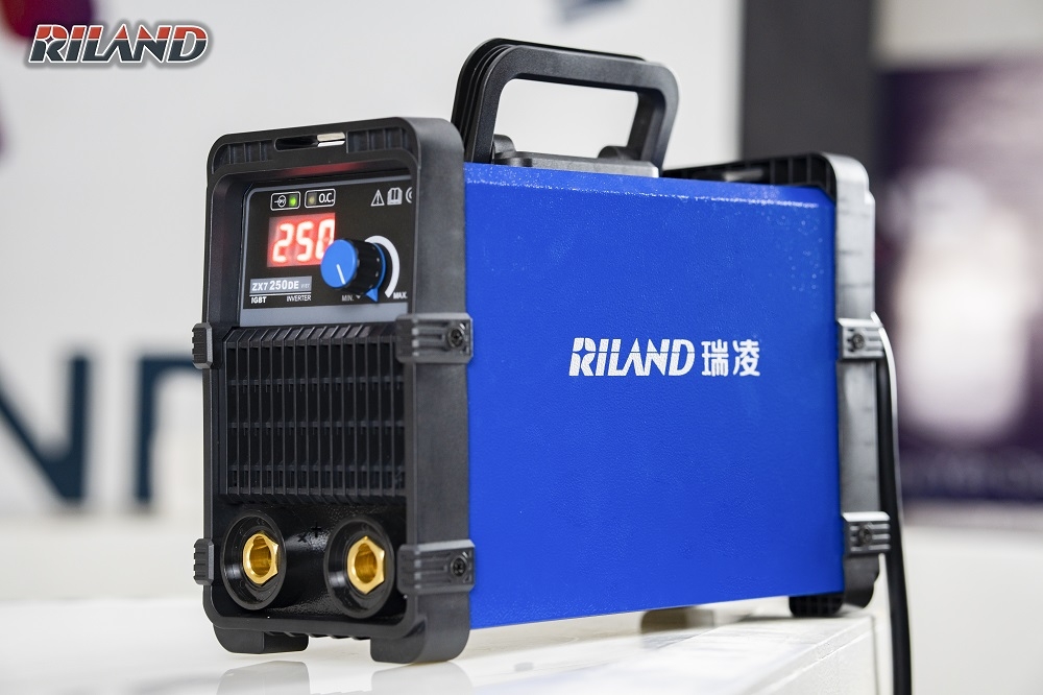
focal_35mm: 84
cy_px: 348
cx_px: 522
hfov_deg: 24.2
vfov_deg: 16.3
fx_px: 2433
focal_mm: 56
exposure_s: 1/60
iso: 250
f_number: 2.8
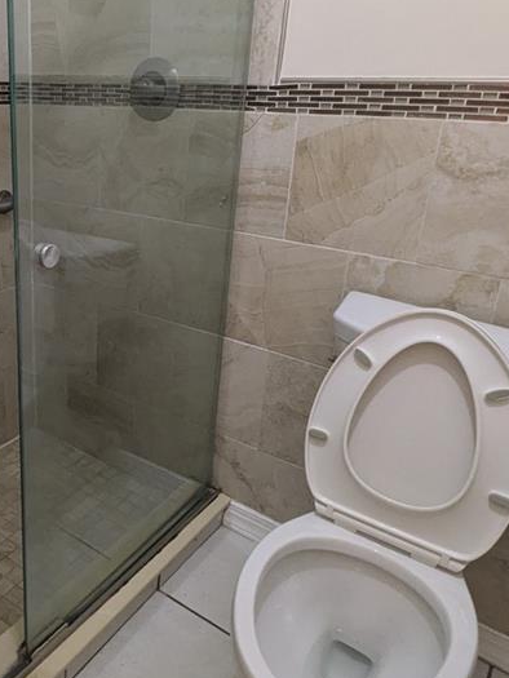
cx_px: 88
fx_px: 627
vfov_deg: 56.6
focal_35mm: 32
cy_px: 292
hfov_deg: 41.9
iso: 471
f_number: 2.2
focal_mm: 1.83
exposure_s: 1/24
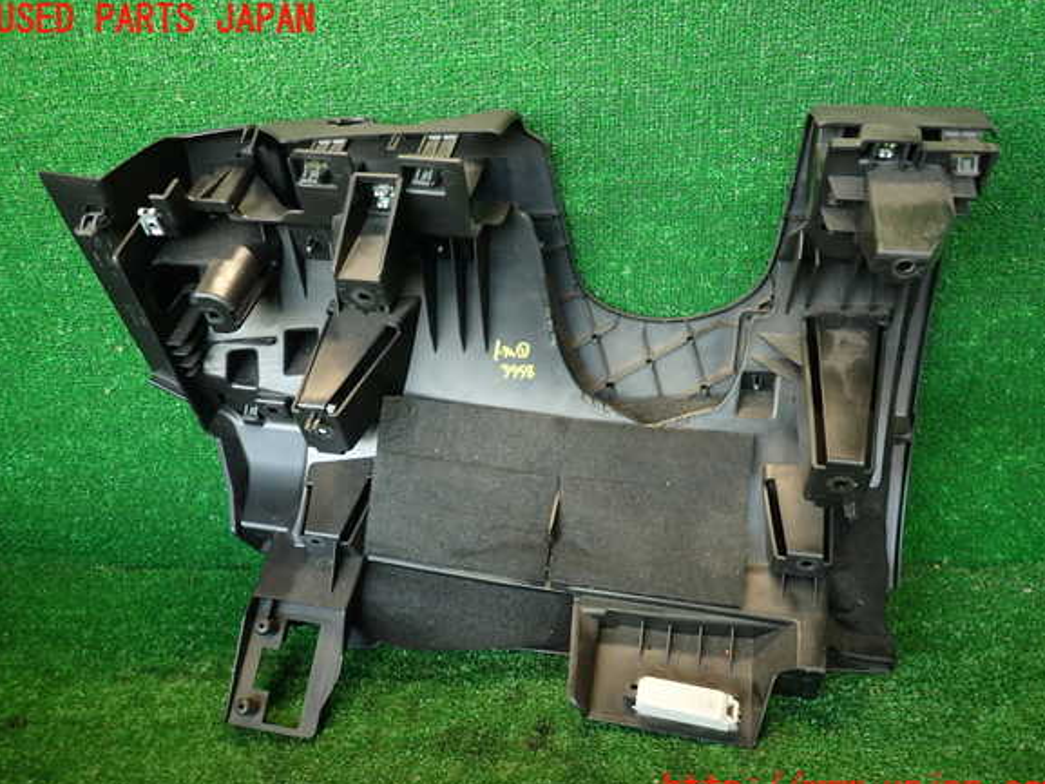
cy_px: 406
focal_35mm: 26
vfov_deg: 53.1
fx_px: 785
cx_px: 529
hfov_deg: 67.3
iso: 200
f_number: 2
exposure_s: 1/40
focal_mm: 4.5
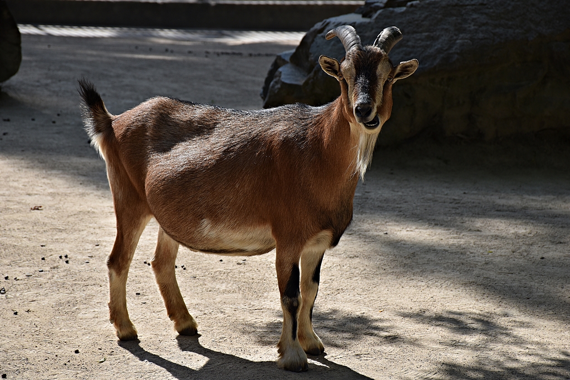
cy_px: 190
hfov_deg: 13.0
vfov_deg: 8.7
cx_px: 285
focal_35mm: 158
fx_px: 2494
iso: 200
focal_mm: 105
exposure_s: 1/800
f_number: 7.1
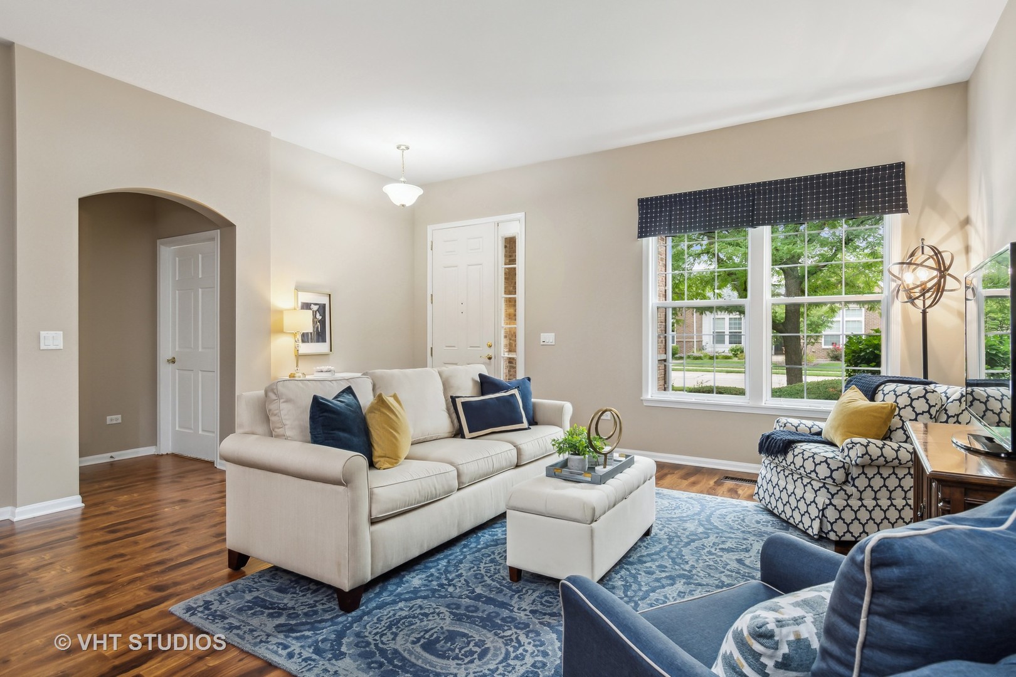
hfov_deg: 90.0
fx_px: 508
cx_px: 508
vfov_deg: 67.4
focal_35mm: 18
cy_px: 338
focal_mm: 12
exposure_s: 1/10
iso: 320
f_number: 8
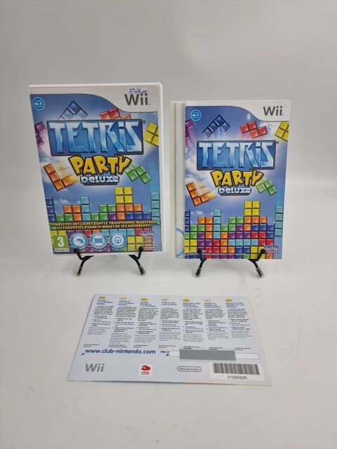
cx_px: 168
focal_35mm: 24
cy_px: 224
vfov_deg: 71.6
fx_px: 312
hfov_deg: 56.8
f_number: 1.8
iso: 50
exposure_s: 1/120
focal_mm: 6.7
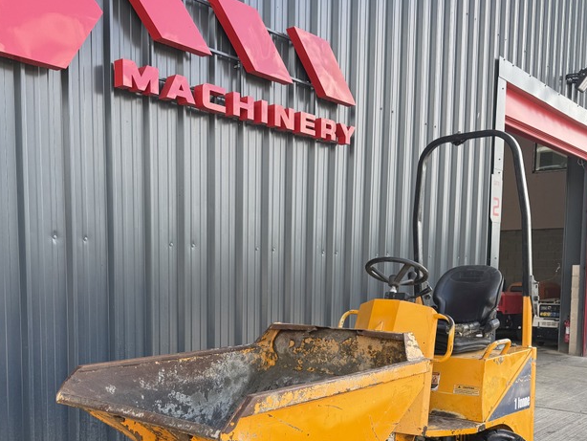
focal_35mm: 40
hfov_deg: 46.6
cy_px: 335
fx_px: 679
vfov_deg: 35.1
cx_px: 247
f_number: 1.78
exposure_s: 1/632
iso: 80
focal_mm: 6.76
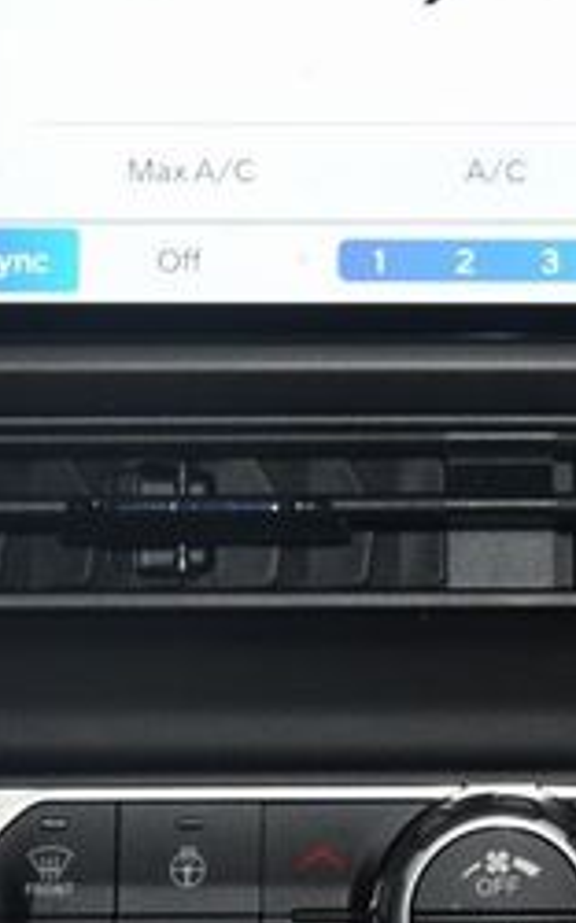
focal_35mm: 196
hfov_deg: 6.7
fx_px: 4929
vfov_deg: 10.7
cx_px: 587
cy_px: 345
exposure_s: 1/125
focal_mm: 50
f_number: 5.6
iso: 800
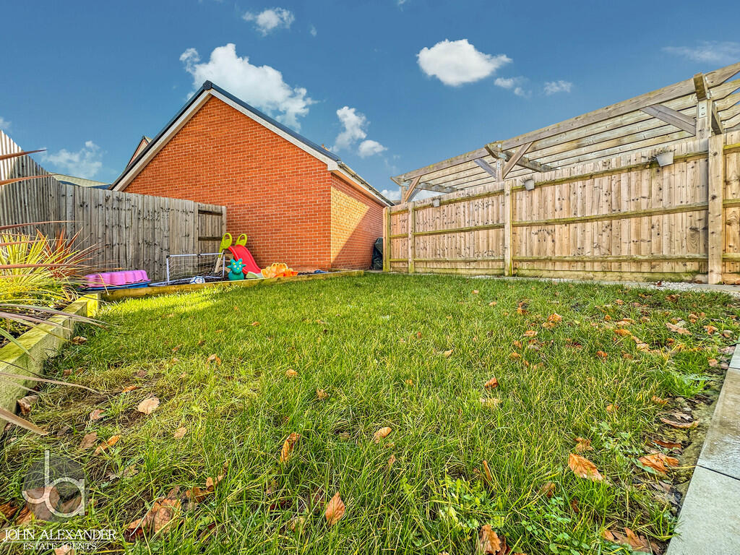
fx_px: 299
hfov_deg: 102.1
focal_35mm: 14
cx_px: 370
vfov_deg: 85.7
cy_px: 278
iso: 40
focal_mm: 2.22
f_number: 2.2
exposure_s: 1/110
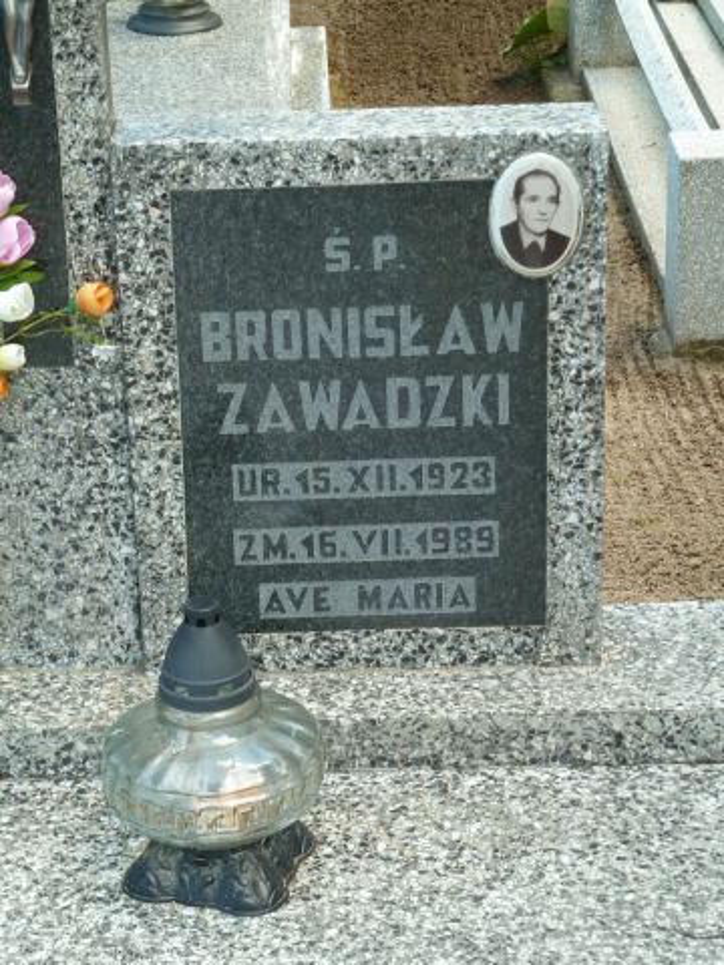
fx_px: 2677
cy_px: 482
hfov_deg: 15.4
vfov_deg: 20.4
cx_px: 362
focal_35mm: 96
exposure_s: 1/100
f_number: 4.3
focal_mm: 15.8
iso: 160
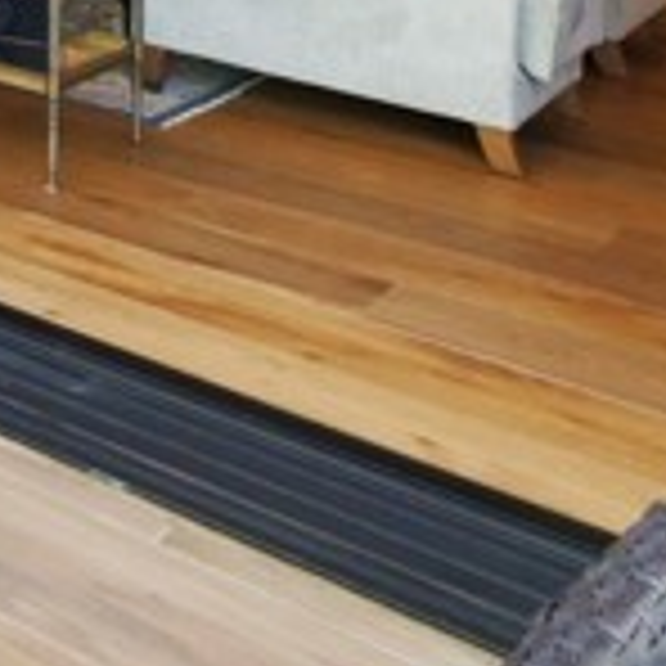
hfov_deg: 18.4
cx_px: -670
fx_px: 1328
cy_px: -194
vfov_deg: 24.6
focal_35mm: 61
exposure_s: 1/50
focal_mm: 8
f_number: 11
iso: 1600
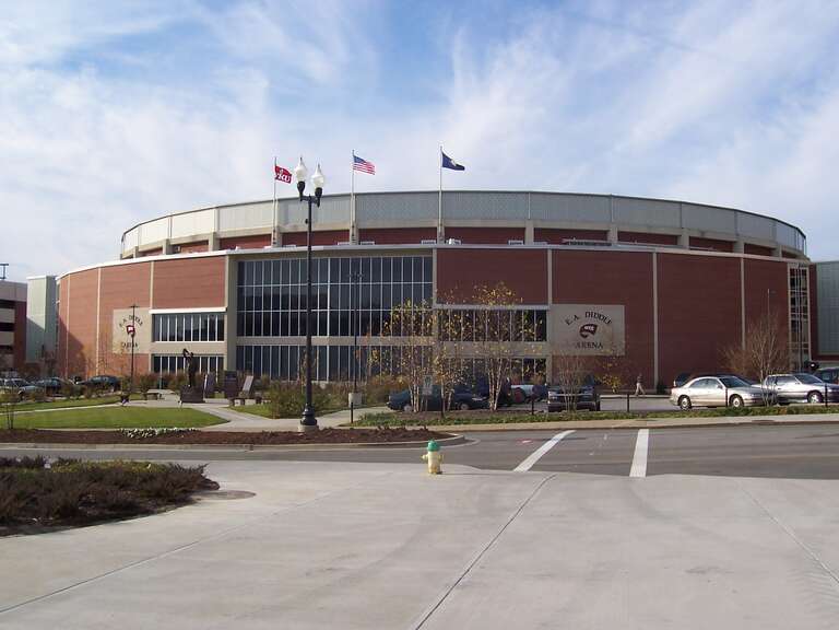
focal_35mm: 37
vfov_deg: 38.7
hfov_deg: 50.1
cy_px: 315
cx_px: 420
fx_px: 897
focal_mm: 5.6
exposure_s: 1/500
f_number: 5.6
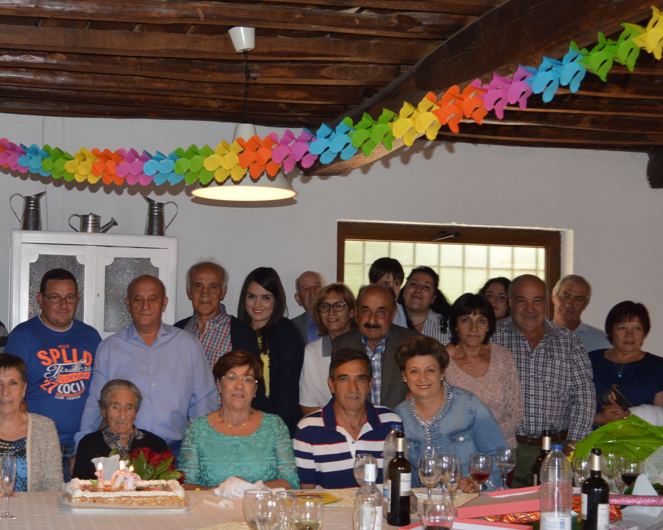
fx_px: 1001
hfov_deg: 35.9
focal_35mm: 51
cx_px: 173
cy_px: 329
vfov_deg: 29.6
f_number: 4
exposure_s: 1/80
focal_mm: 18
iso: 400
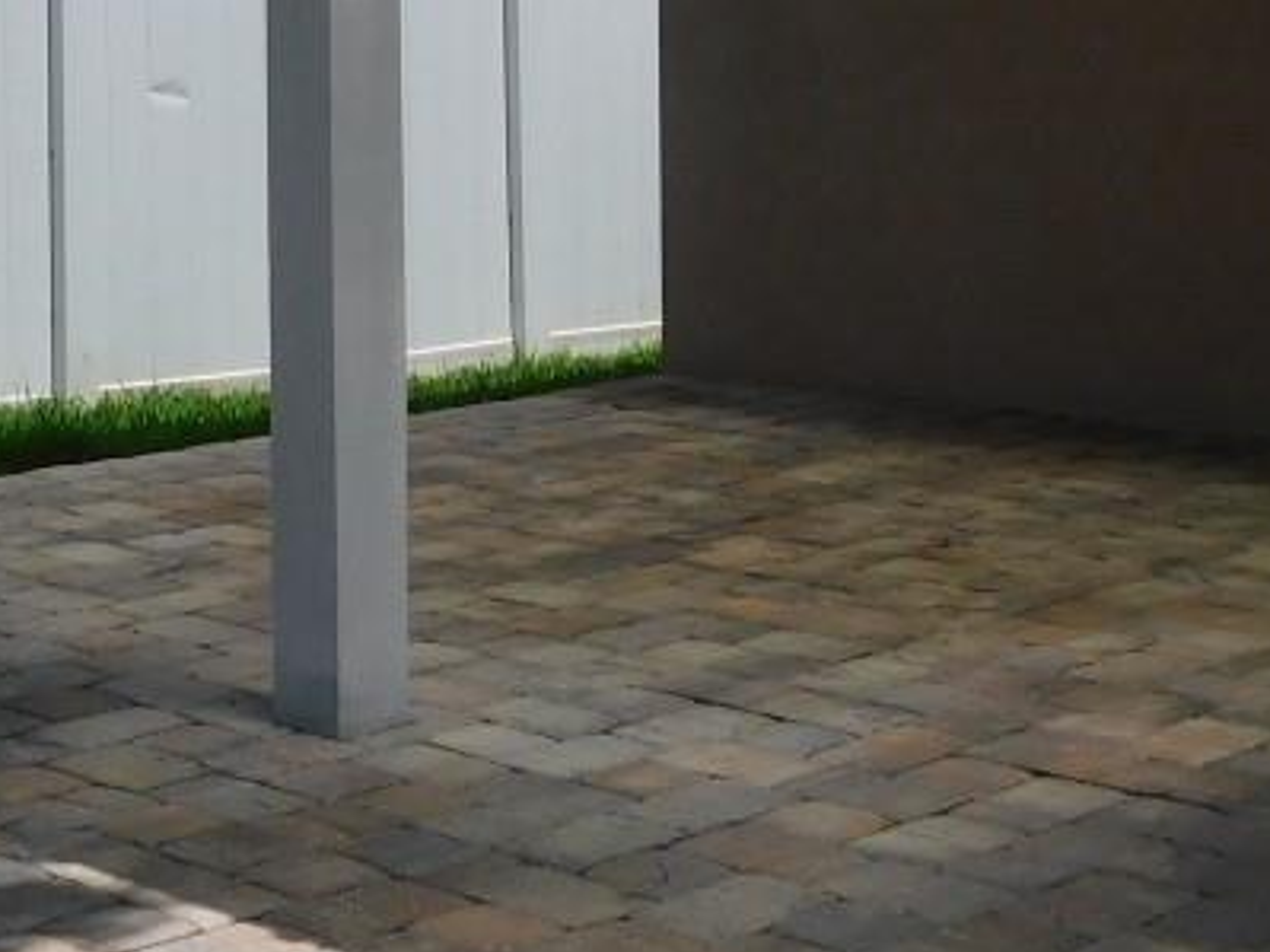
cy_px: -92
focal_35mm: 83
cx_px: 286
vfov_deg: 17.2
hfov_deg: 23.3
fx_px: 3044
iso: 125
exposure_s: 1/800
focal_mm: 4
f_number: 6
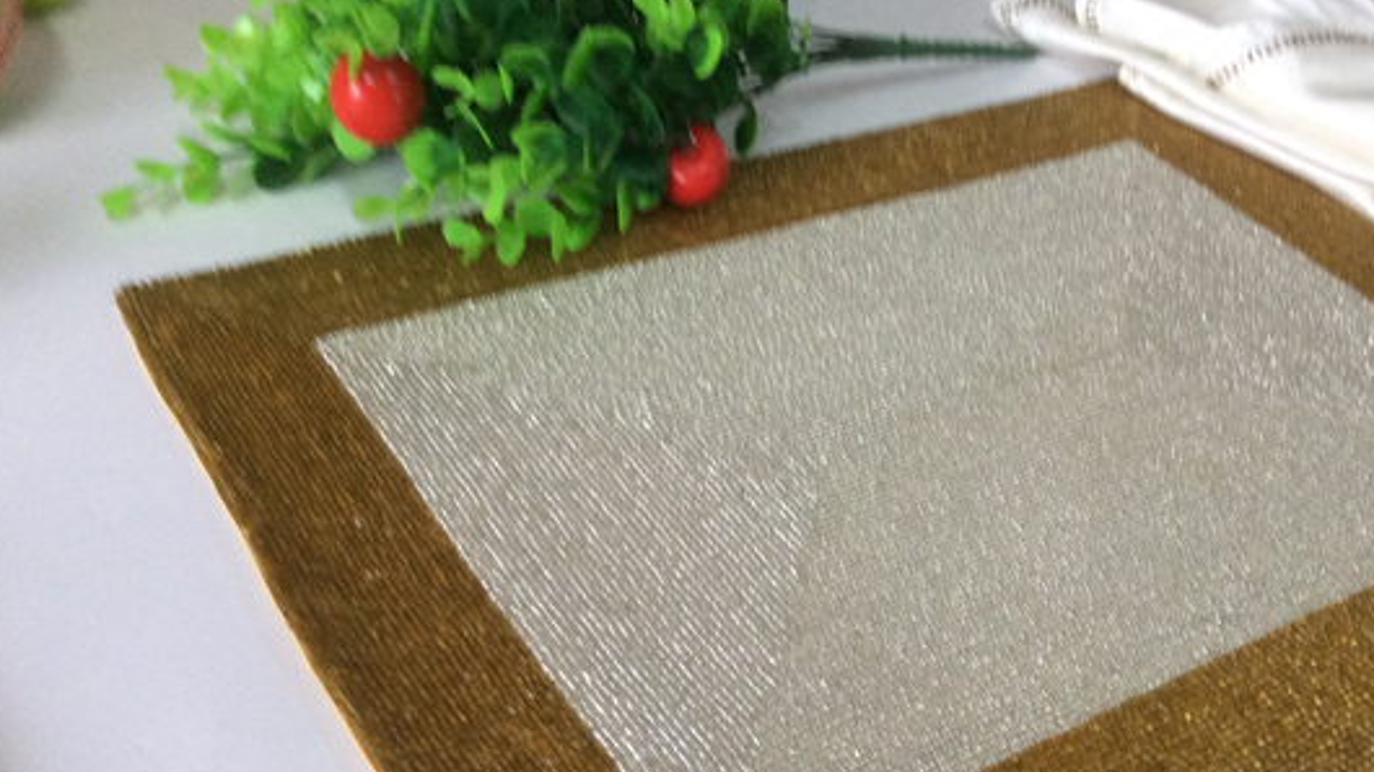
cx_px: 811
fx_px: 1530
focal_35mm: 42
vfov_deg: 28.1
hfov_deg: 48.1
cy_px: 539
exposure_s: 1/25
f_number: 2.4
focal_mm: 3.3
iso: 100
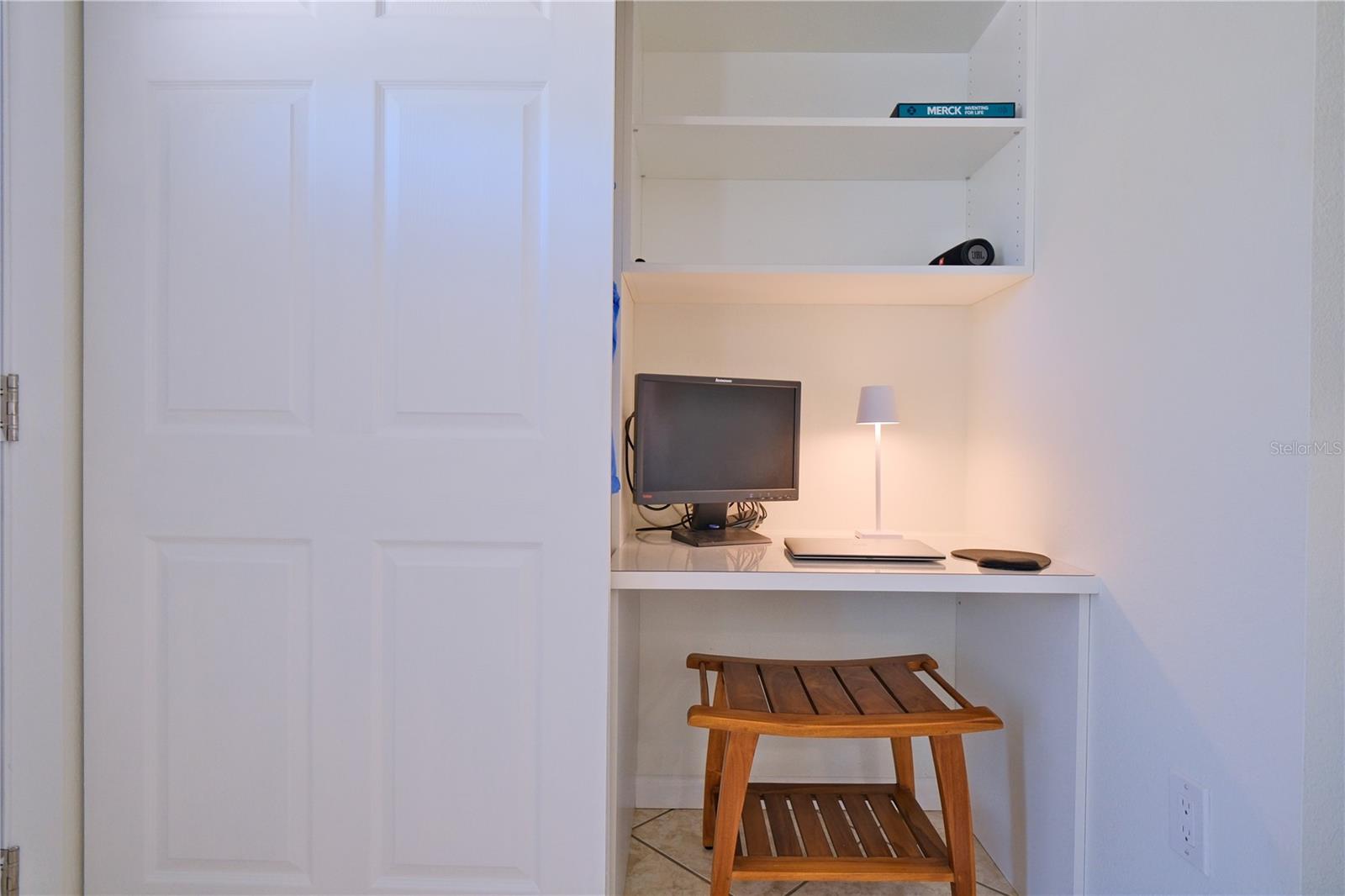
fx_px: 672
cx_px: 672
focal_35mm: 18
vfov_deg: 67.4
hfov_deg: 90.0
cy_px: 448
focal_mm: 11.8
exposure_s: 1/100
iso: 640
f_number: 2.8
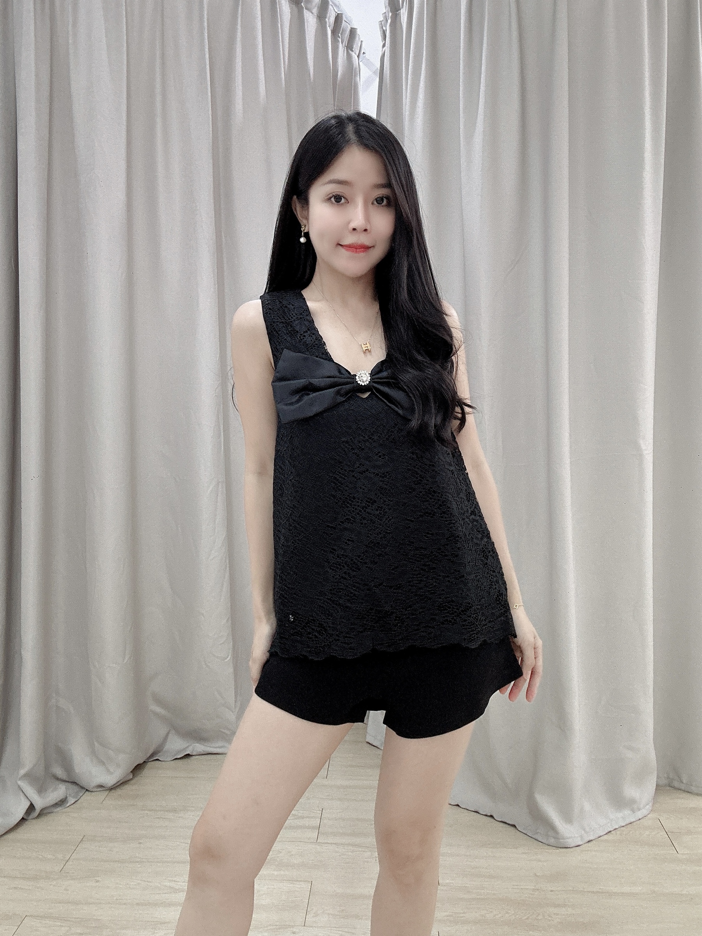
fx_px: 622
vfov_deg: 73.9
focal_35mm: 23
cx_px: 351
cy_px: 468
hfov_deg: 58.9
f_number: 1.9
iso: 100
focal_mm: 2.69
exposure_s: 1/50
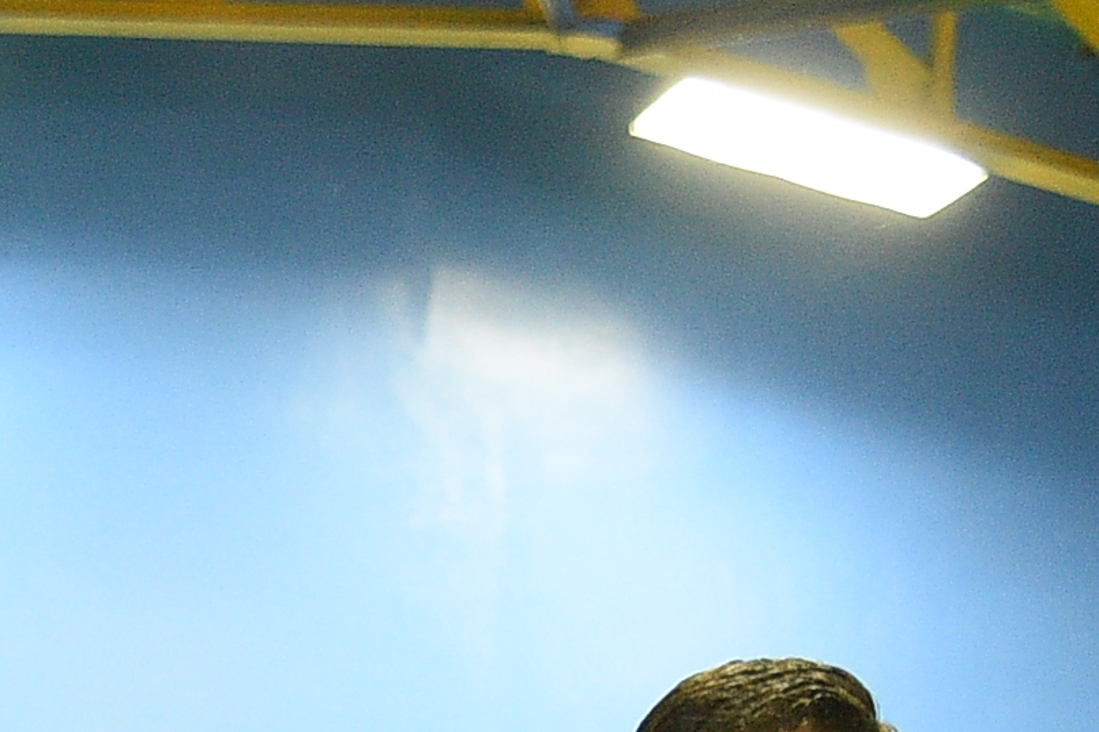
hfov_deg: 9.1
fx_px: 6471
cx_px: -1143
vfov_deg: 5.9
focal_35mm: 212
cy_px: 2331
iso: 1400
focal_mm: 31
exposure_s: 1/30
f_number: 4
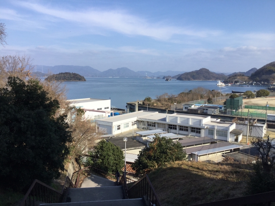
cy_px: 103
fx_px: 246
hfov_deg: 58.4
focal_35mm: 31
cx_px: 138
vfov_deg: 45.4
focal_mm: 3.3
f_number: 2.4
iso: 25
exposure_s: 1/1294
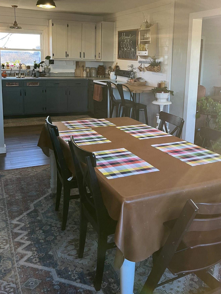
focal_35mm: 34
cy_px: 107
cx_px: 113
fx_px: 289
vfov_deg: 53.3
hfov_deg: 41.8
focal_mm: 5.1
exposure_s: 1/77
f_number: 1.6
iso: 125
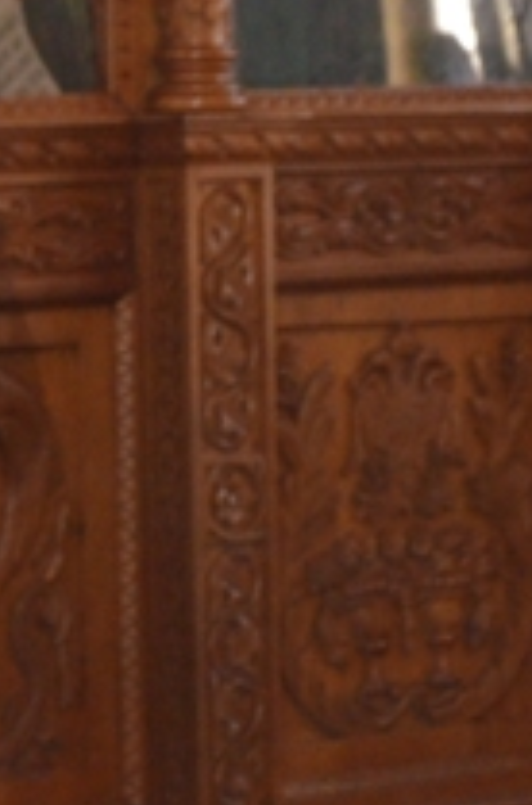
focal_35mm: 221
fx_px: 4931
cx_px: -247
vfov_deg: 9.3
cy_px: 404
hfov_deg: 6.1
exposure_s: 1/60
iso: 2000
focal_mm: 32
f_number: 6.3
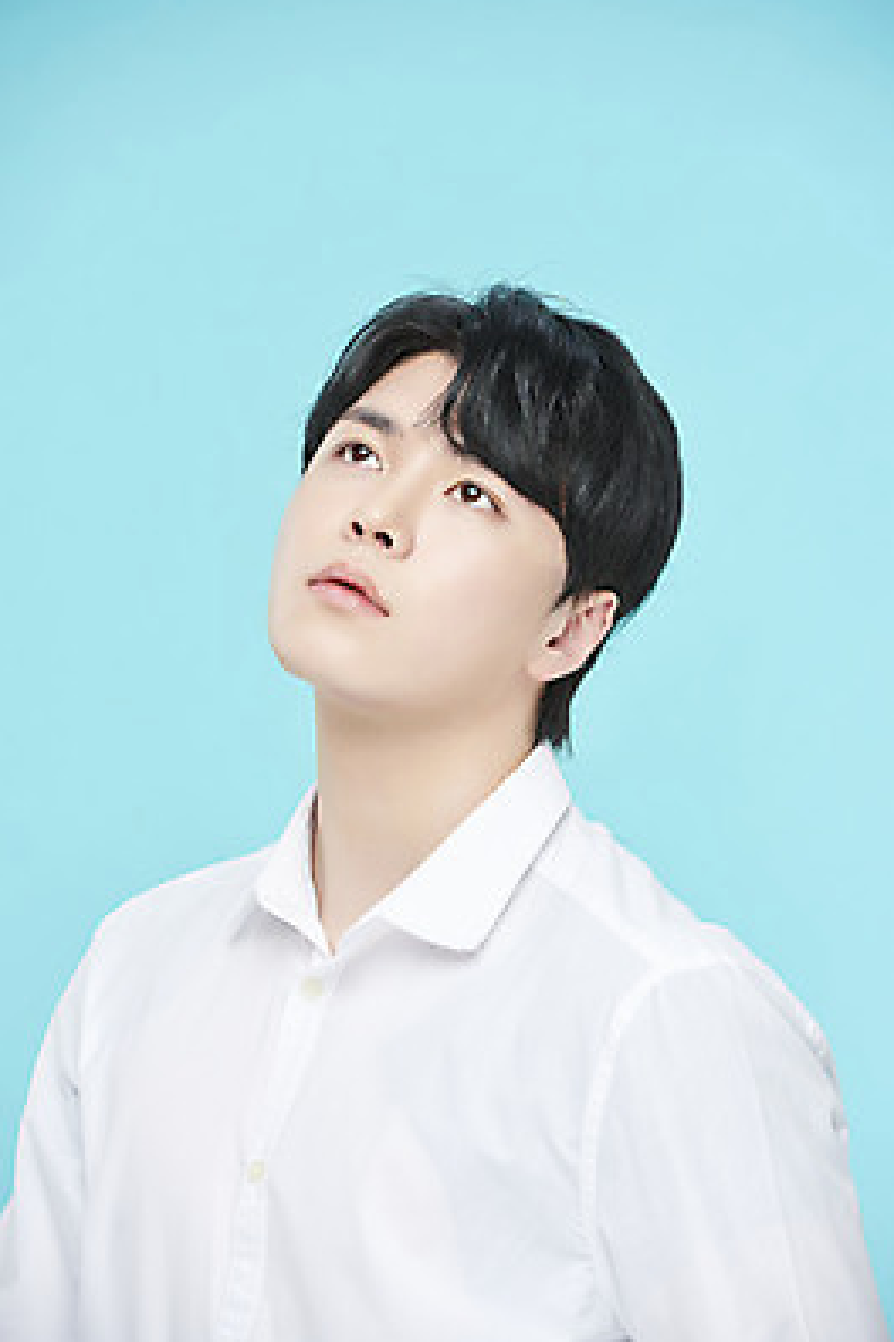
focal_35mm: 202
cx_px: 449
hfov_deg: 6.8
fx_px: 7524
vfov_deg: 10.2
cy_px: 671
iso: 64
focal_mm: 200
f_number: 7.1
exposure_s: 1/125
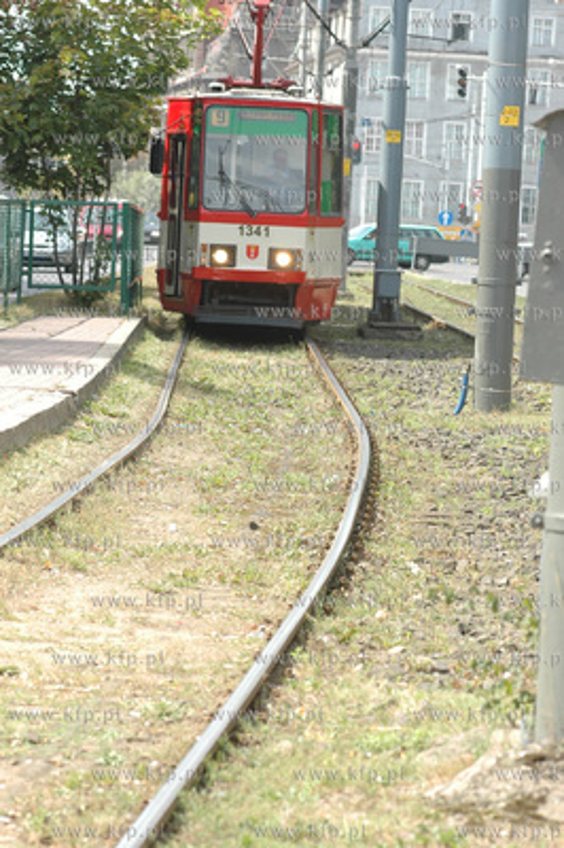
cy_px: 424
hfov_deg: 7.6
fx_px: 4237
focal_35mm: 180
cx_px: 282
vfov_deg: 11.4
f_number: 5.6
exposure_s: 1/500
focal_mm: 120
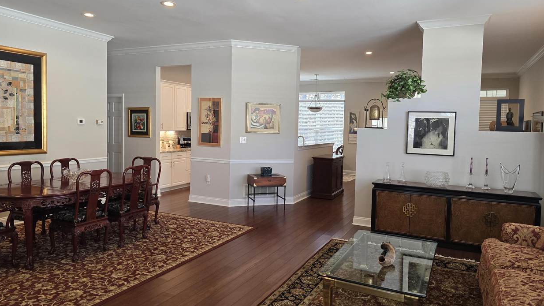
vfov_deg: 44.4
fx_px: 375
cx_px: 263
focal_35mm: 26
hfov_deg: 71.9
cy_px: 144
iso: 160
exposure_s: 1/120
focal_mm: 6.3
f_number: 1.7
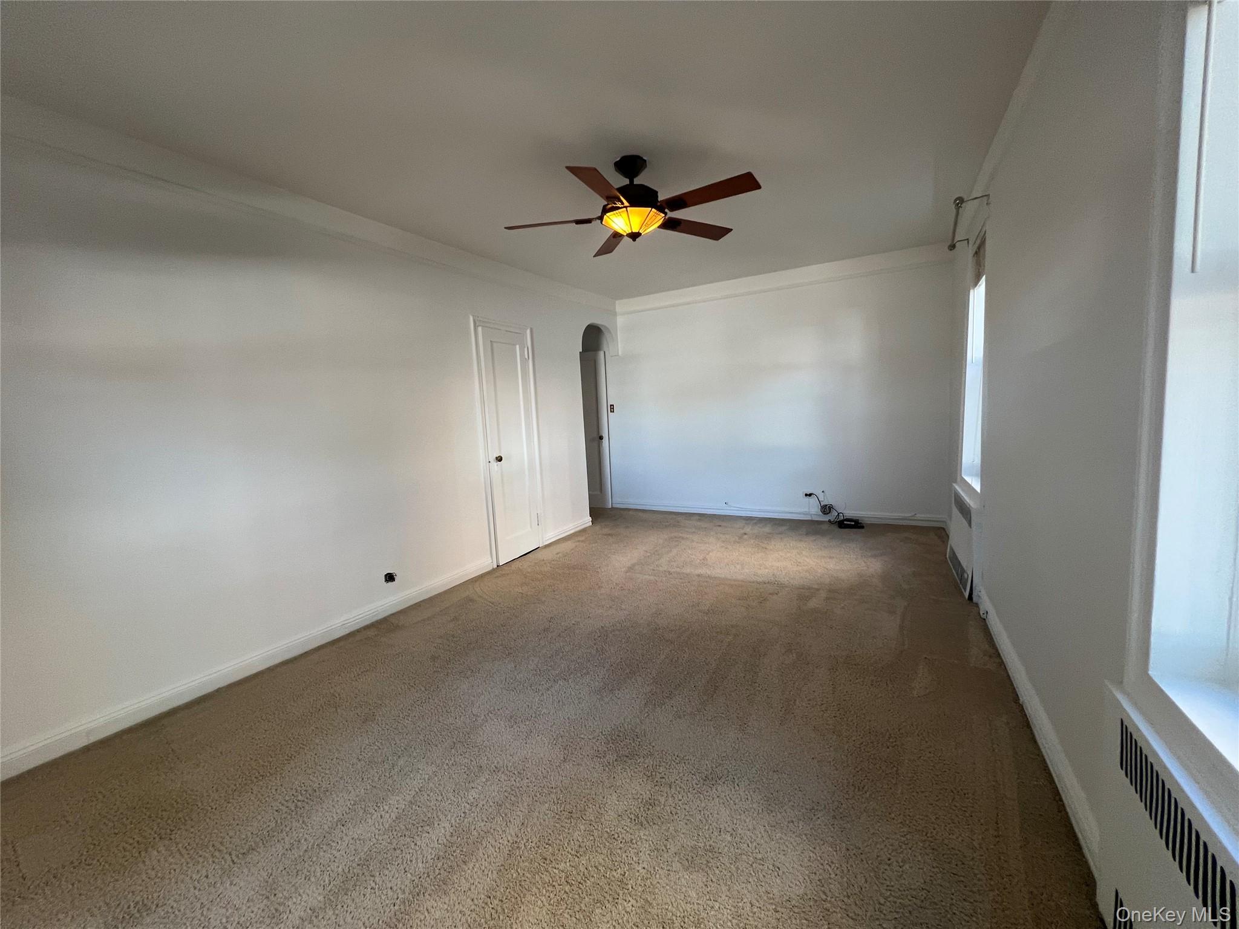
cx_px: 620
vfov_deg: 89.9
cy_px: 464
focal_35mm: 13
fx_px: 465
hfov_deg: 106.2
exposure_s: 1/60
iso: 160
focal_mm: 1.57
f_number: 1.8
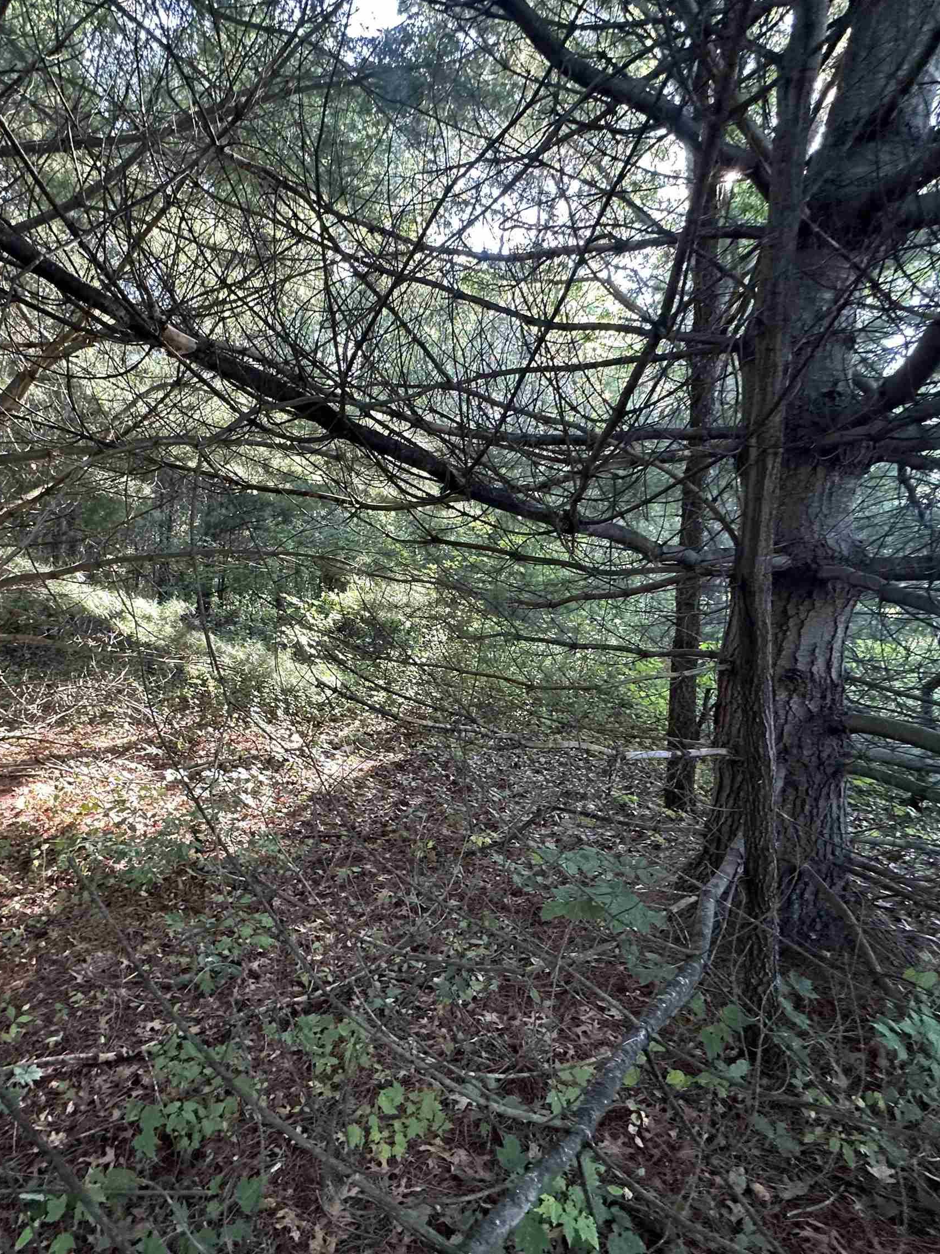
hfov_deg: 67.7
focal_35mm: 19
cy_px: 626
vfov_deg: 84.7
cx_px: 357
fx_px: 688
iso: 250
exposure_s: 1/99
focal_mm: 2.22
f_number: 2.2
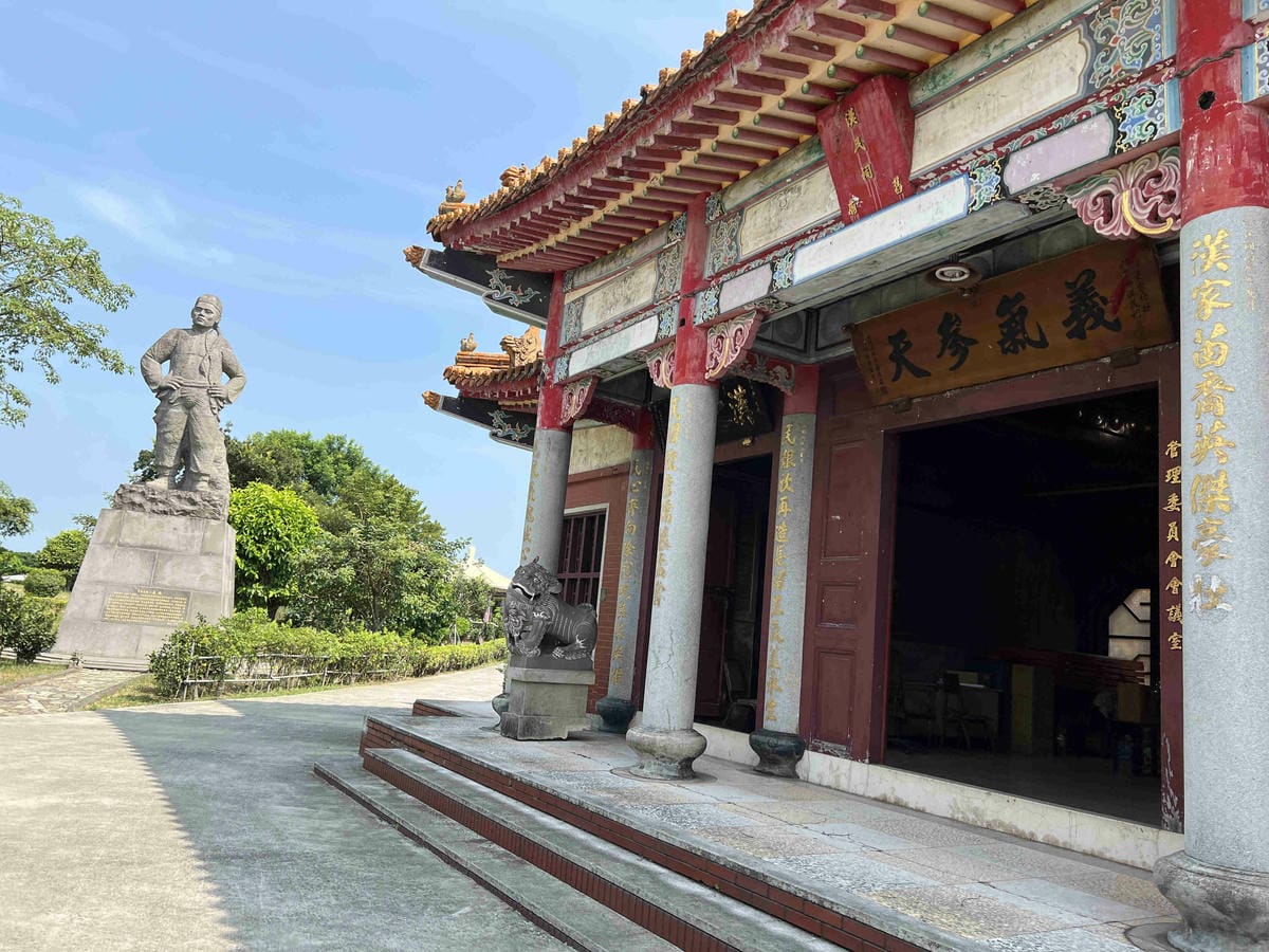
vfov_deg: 53.1
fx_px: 953
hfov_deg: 67.3
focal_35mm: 26
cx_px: 634
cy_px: 476
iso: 50
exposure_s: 1/2632
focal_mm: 5.7
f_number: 1.5
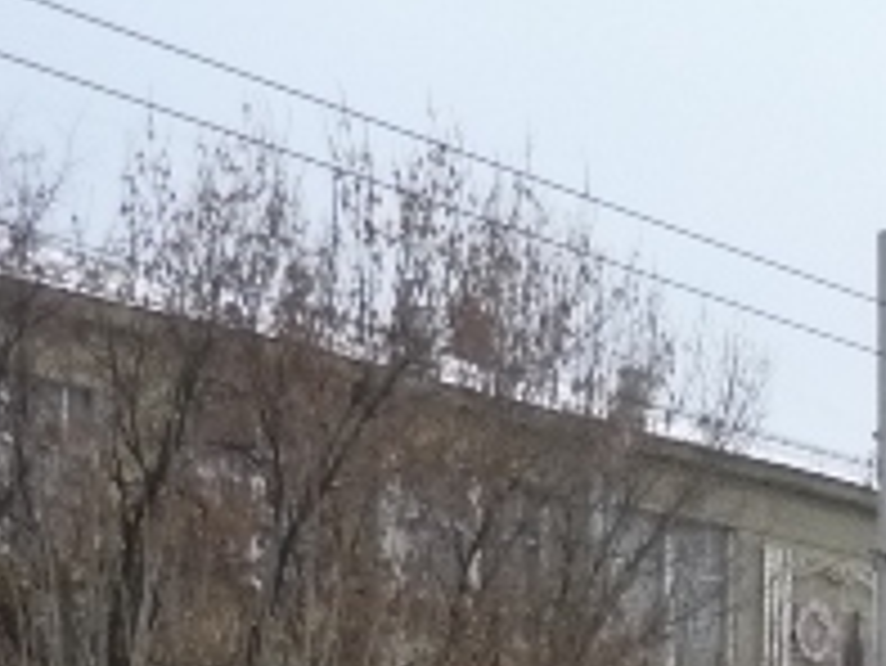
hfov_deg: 14.2
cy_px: 1310
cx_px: 1115
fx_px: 3432
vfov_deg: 10.3
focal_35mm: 134
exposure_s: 1/500
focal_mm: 5.5
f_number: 2.8
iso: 320
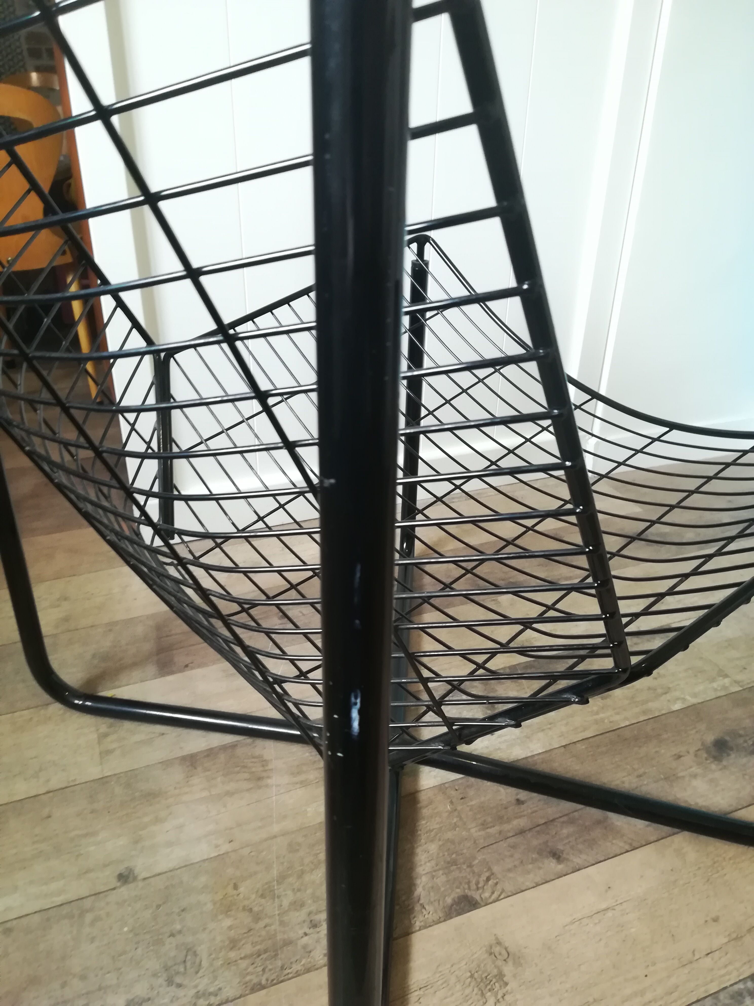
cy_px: 503
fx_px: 755
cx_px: 377
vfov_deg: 67.3
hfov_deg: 53.1
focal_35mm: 26
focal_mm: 3.83
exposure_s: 1/25
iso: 320
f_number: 2.2
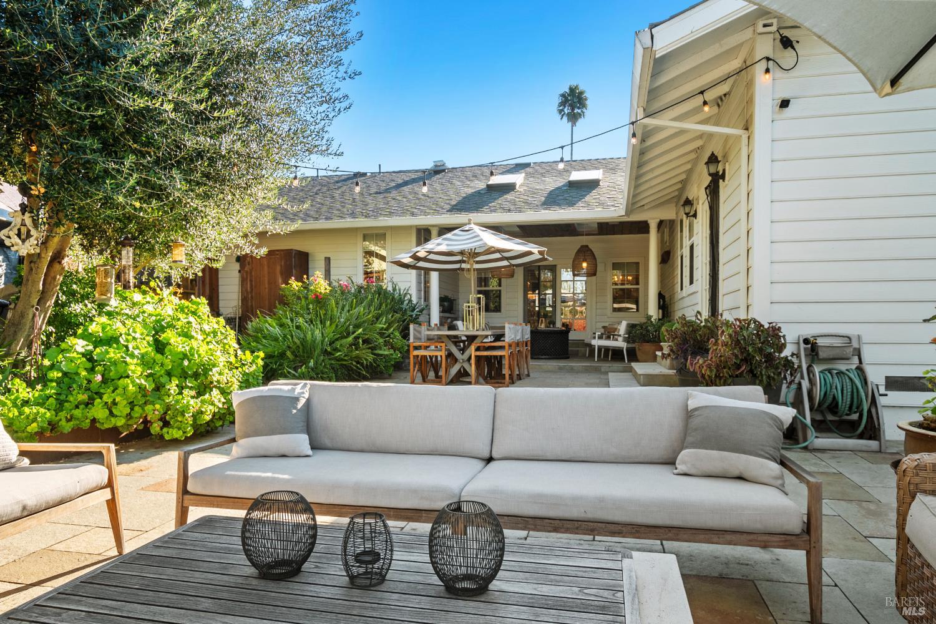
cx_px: 468
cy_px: 312
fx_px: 546
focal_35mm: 21
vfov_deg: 59.5
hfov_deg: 81.2
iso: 100
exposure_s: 1/25
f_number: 8
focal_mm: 14
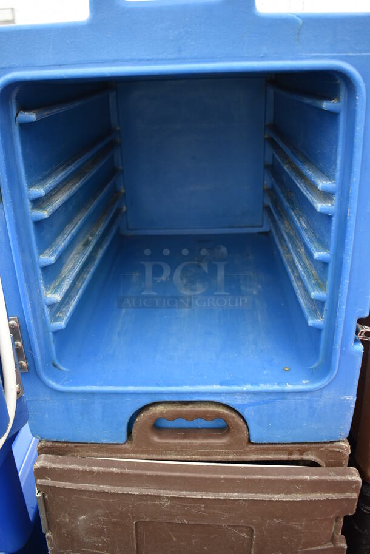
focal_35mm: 32
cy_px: 277
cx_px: 185
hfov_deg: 41.8
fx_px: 485
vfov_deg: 59.5
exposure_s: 1/250
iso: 450
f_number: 3.8
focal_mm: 21
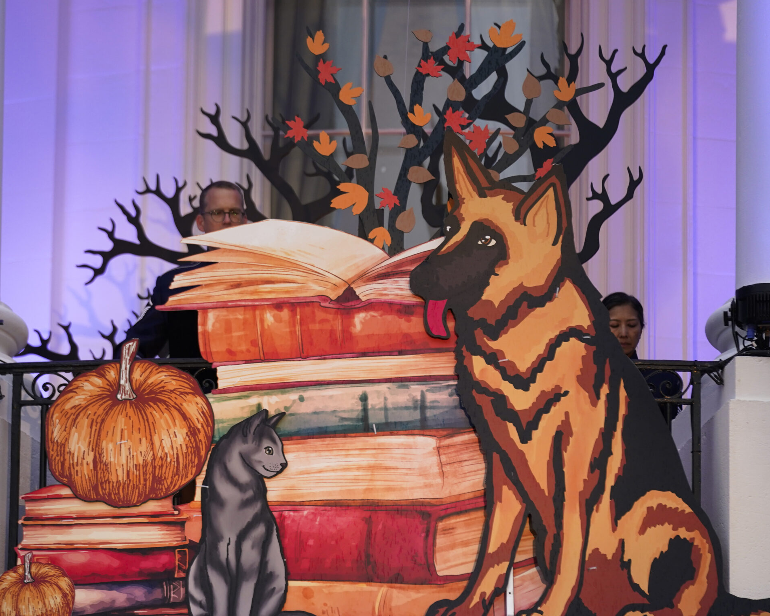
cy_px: 335
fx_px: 4831
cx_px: 342
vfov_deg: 7.3
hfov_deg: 9.1
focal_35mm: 212
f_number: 2.8
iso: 800
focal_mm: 168
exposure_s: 1/320
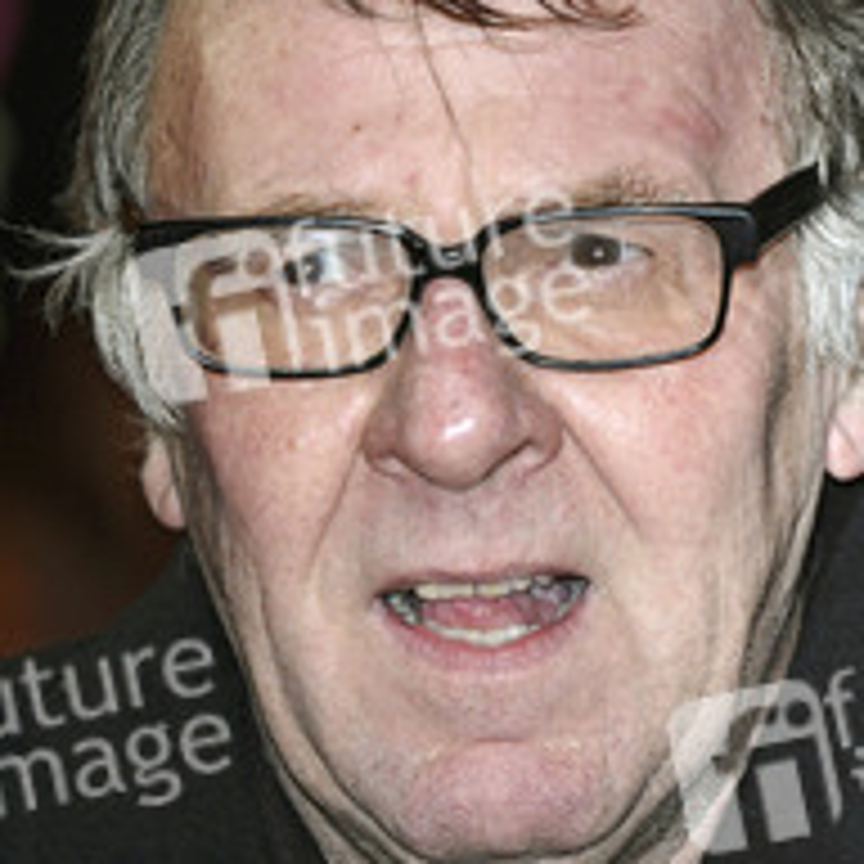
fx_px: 10869
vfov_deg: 4.6
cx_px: 493
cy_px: 522
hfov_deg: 4.6
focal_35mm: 385
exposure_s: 1/200
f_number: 4.5
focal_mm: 145
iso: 320
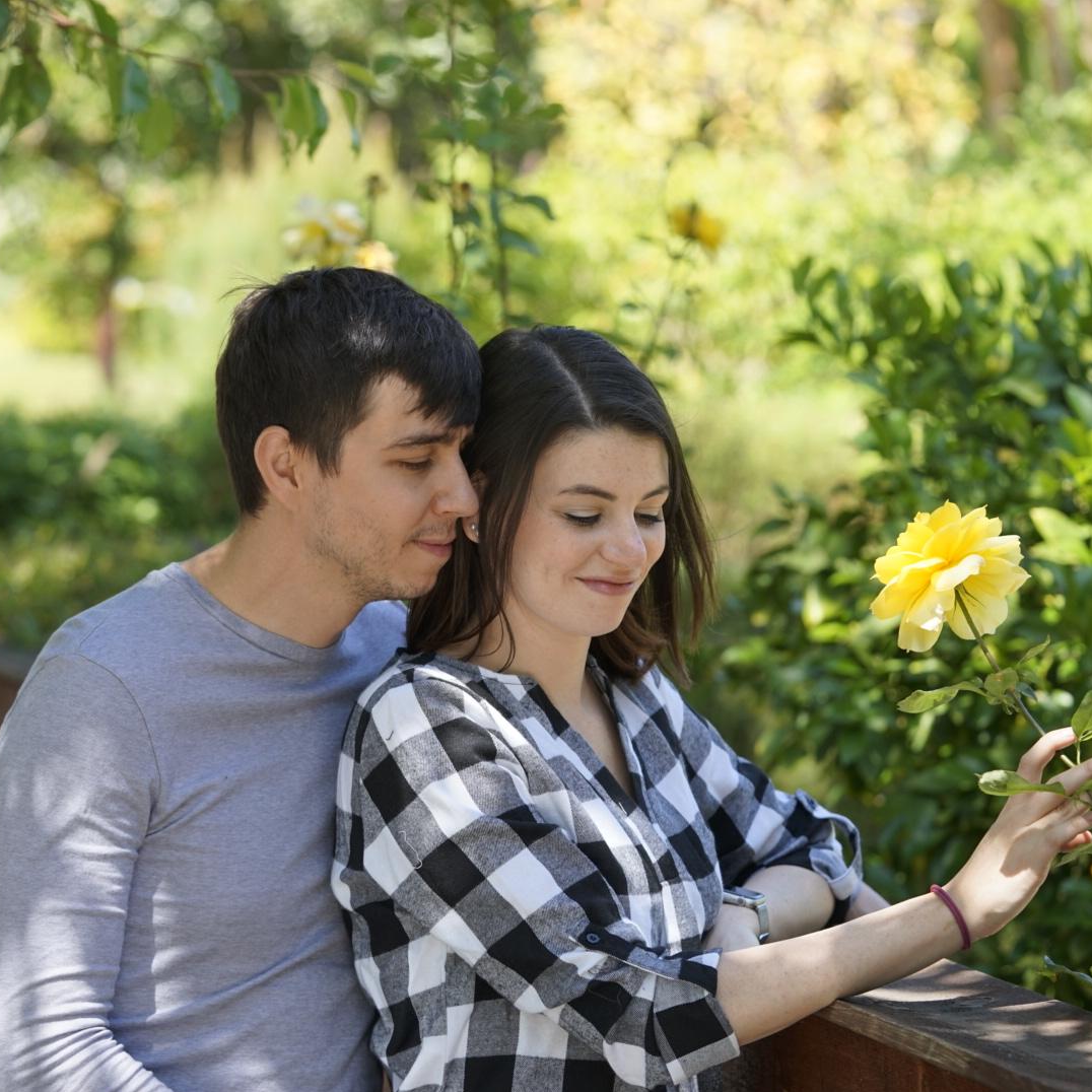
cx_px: 520
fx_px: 4104
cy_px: 547
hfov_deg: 15.2
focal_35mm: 115
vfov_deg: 15.2
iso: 100
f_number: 4
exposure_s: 1/200
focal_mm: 90
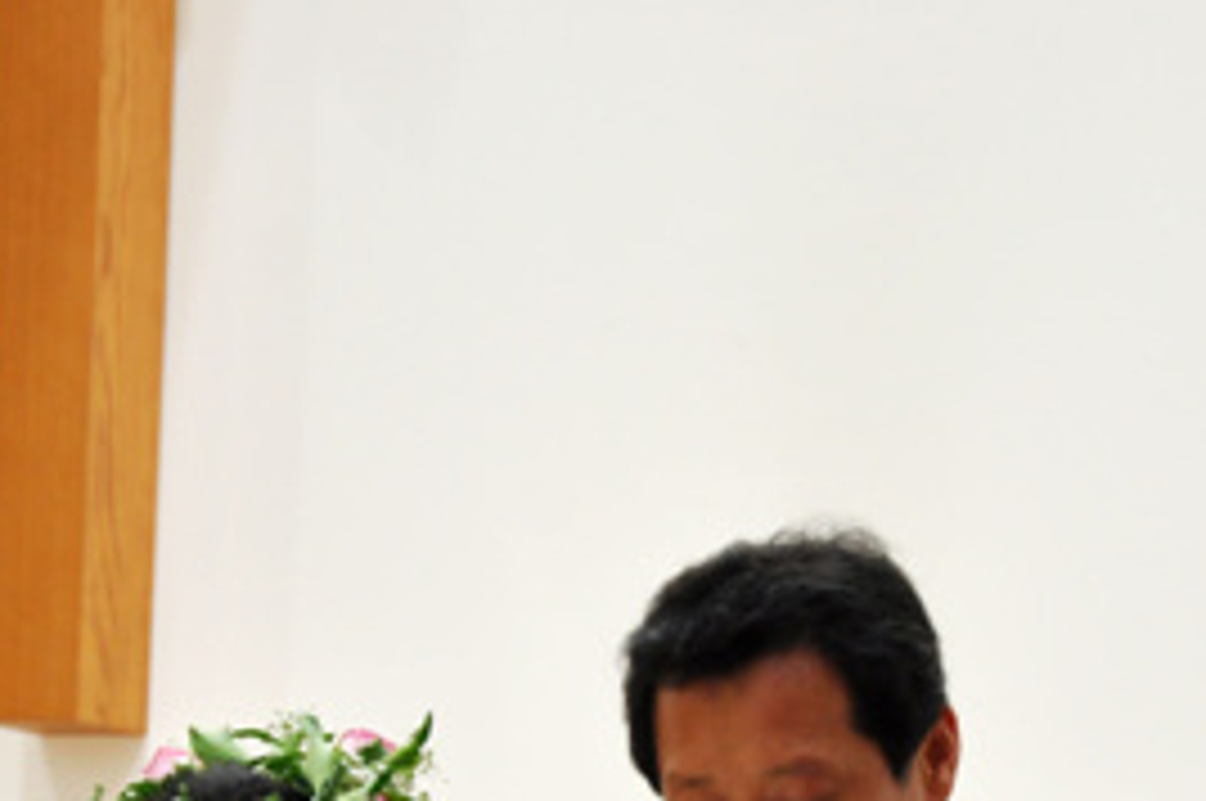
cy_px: 898
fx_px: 11744
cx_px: 630
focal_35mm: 351
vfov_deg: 3.9
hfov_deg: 5.9
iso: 400
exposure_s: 1/30
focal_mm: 98
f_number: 5.6
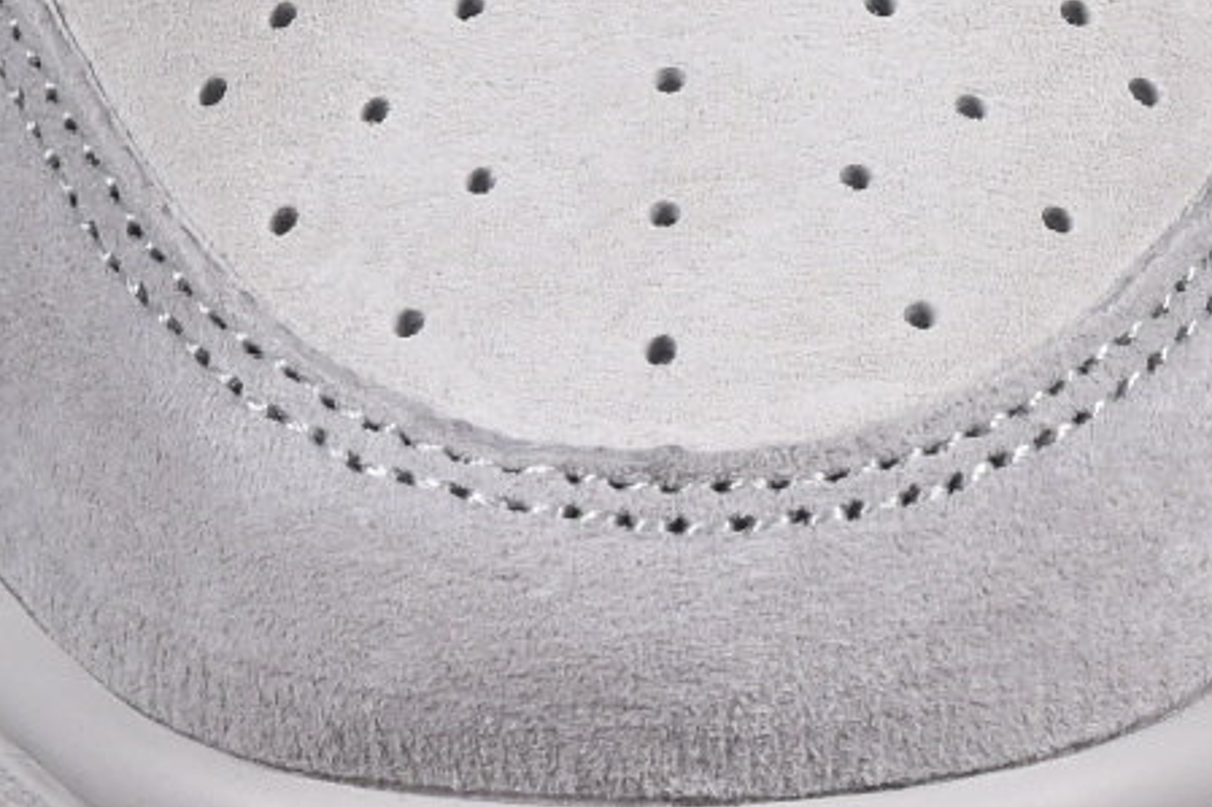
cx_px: 1595
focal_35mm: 465
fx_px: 15648
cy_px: -418
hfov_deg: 4.4
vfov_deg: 2.9
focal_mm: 50
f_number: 8
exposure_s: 1/80
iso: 160
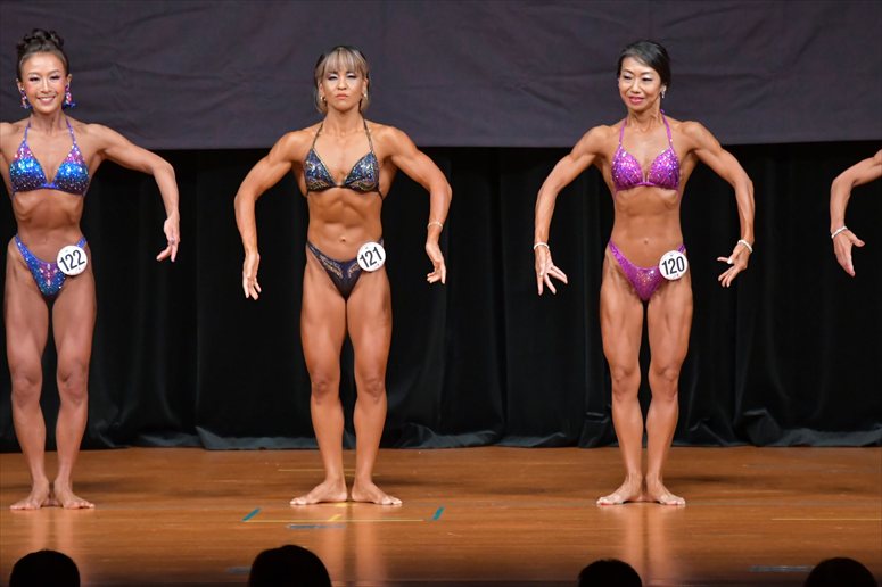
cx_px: 441
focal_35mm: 300
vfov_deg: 4.6
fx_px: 7347
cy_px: 294
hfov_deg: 6.9
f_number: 5.6
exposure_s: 1/400
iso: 5000
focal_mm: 200
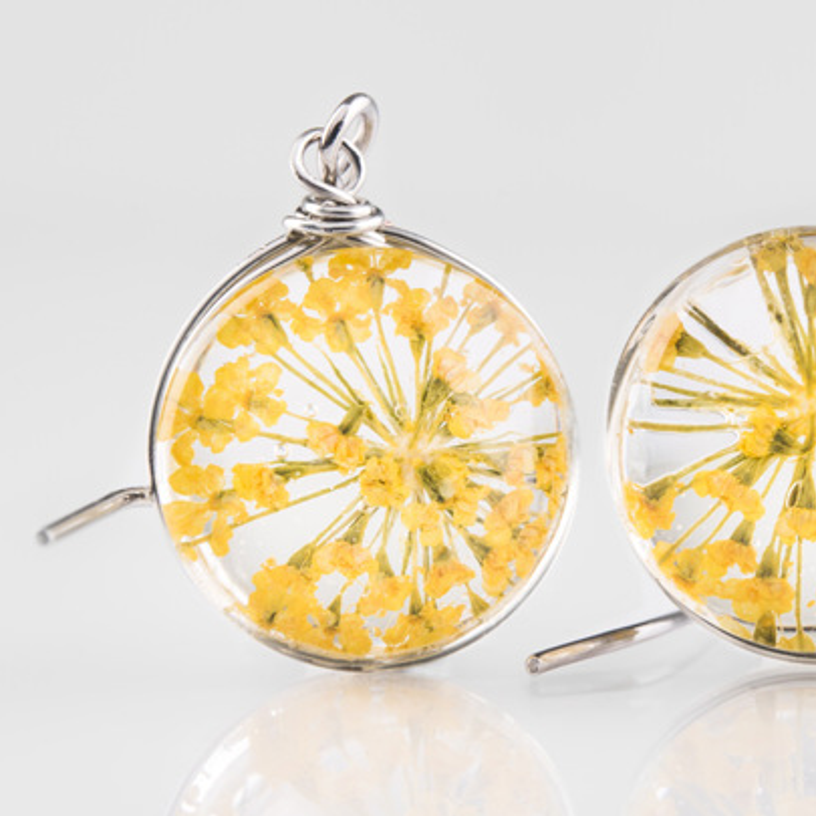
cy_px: 375
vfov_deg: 20.6
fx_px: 2240
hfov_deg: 20.5
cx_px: 594
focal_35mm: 84
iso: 200
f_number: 14
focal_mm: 50
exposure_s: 1/80
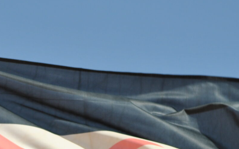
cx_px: 64
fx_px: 3264
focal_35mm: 501
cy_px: 197
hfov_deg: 4.2
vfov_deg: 2.6
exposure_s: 1/640
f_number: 6.3
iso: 100
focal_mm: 102
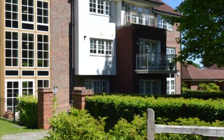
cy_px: 73
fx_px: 232
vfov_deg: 33.5
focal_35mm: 38
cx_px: 32
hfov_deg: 47.5
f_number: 7.1
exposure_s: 1/250
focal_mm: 14
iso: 100
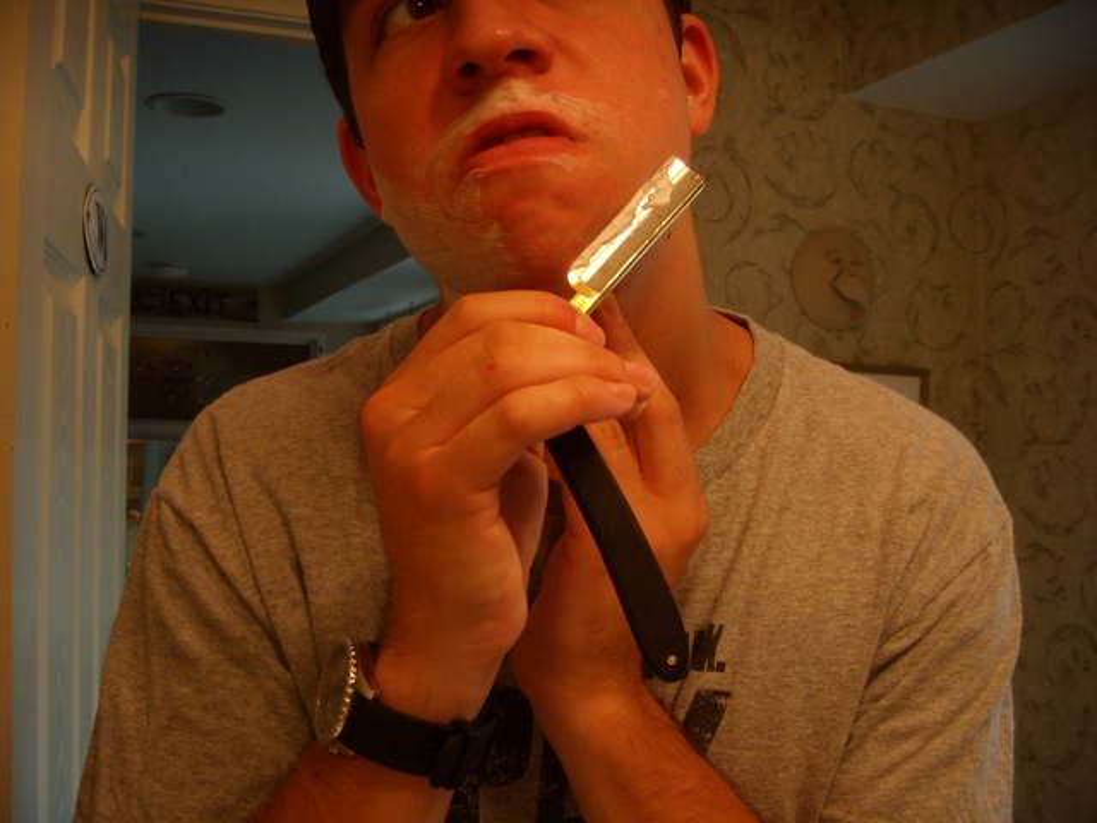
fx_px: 1204
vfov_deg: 37.7
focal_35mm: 38
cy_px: 412
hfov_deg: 49.0
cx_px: 548
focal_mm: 6.4
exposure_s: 1/35
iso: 64
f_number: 3.5
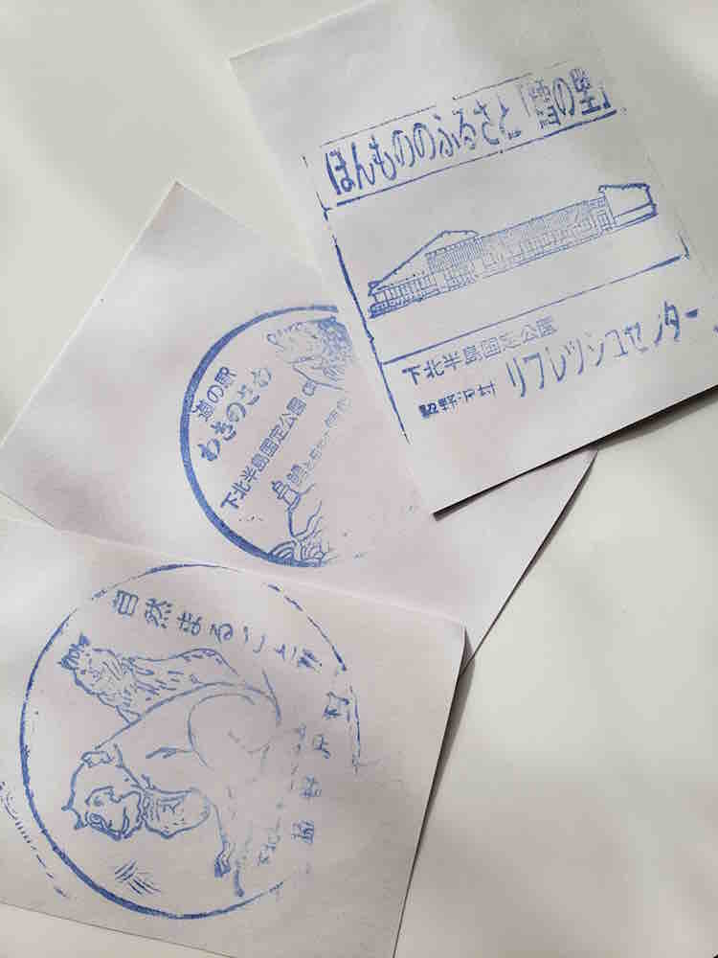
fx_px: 719
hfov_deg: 53.1
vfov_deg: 67.3
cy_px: 479
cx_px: 359
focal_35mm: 26
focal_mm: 4.3
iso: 50
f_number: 2.4
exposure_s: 1/151
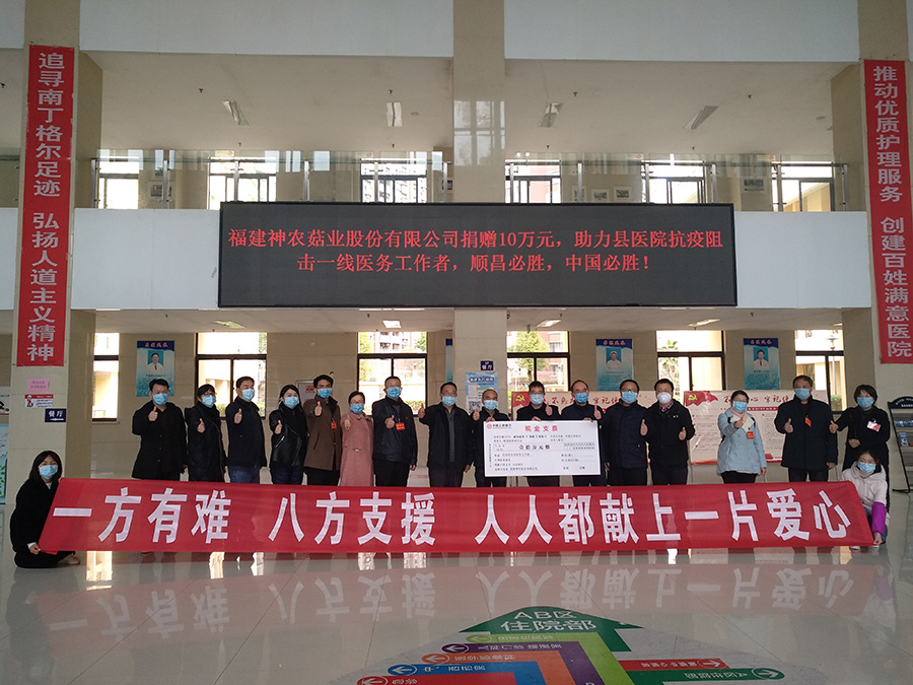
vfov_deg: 61.1
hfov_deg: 76.4
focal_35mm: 22
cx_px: 456
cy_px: 342
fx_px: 580
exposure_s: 1/50
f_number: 2.2
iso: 160
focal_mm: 3.81
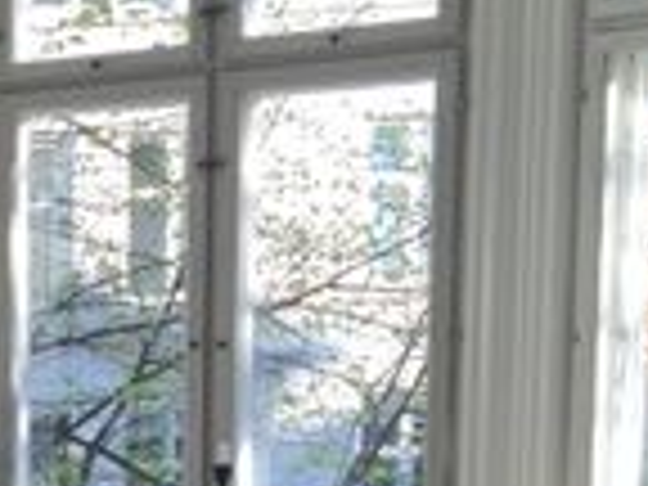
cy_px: 706
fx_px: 2265
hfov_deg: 13.7
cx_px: -670
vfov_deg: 11.8
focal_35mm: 121
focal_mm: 4.15
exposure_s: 1/128
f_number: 2.2
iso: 32
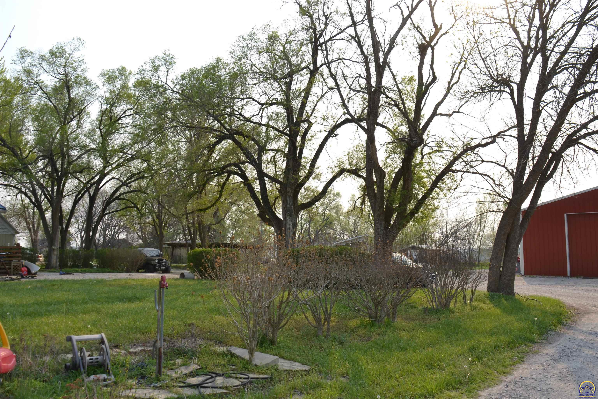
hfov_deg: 67.4
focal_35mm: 27
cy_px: 200
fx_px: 448
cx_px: 299
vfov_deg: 47.9
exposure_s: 1/250
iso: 100
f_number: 8
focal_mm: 18
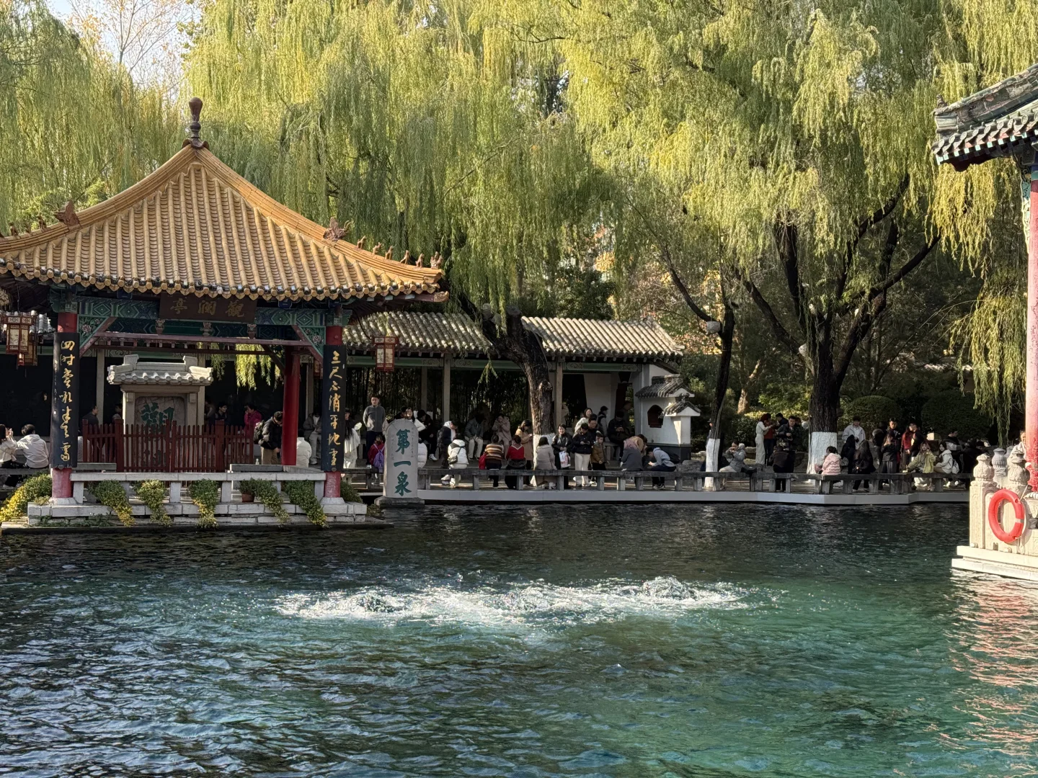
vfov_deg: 30.3
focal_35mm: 48
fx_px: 1439
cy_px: 389
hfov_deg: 39.7
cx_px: 519
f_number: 1.78
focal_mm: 6.76
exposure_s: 1/1027
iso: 100
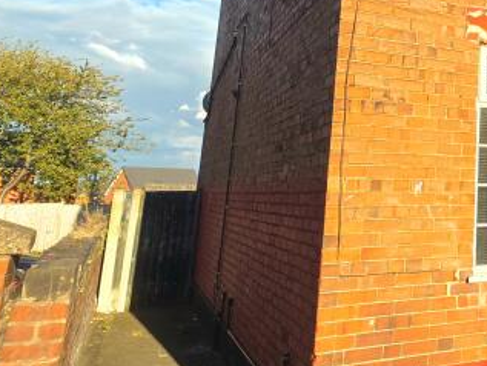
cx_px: 545
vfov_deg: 33.0
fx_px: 591
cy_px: 51
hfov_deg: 37.1
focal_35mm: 42
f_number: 1.9
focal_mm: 2.2
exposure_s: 1/1000
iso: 40
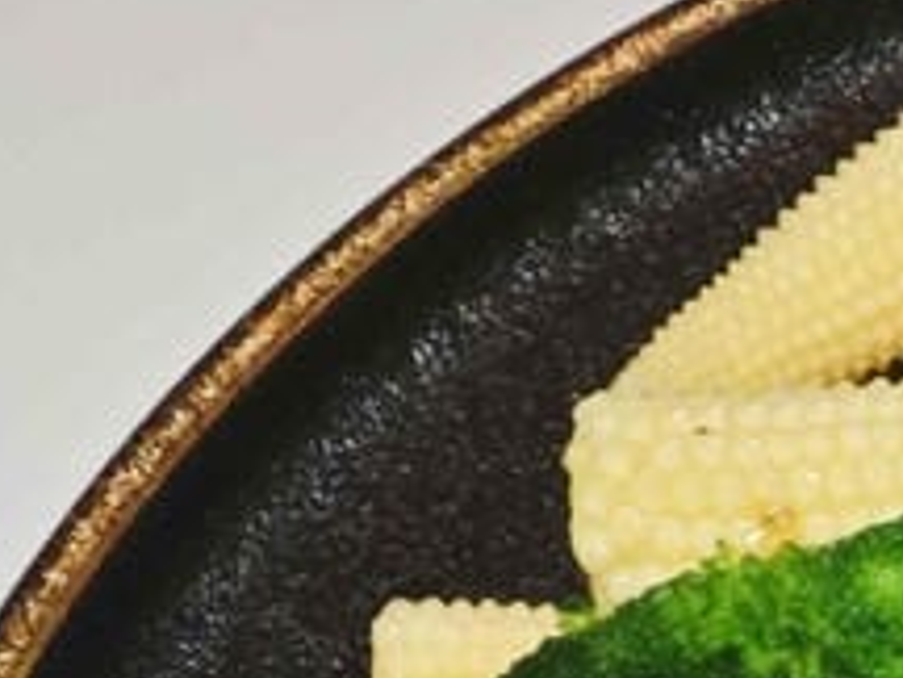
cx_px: 1777
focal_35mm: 128
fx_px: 3339
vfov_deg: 10.3
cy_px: 1519
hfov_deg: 13.4
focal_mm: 2.03
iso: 64
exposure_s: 1/60
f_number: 1.8
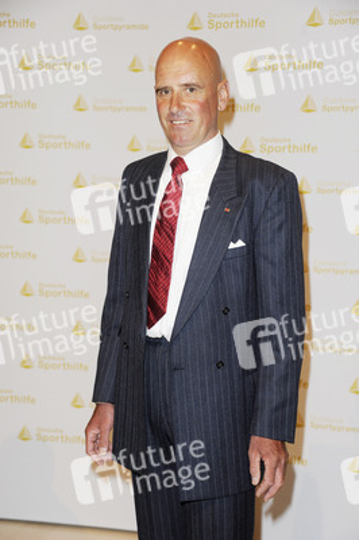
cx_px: 180
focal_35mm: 72
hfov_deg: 18.9
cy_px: 270
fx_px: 1079
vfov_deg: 28.1
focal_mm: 72
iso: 800
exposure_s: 1/160
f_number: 5.6
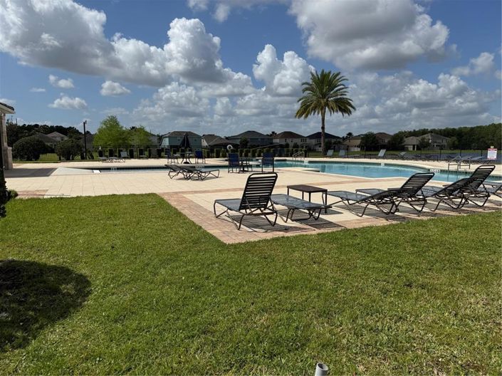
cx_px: 251
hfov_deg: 71.6
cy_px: 188
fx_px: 348
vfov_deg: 56.8
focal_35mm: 24
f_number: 1.78
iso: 80
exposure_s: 1/10417
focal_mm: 6.76
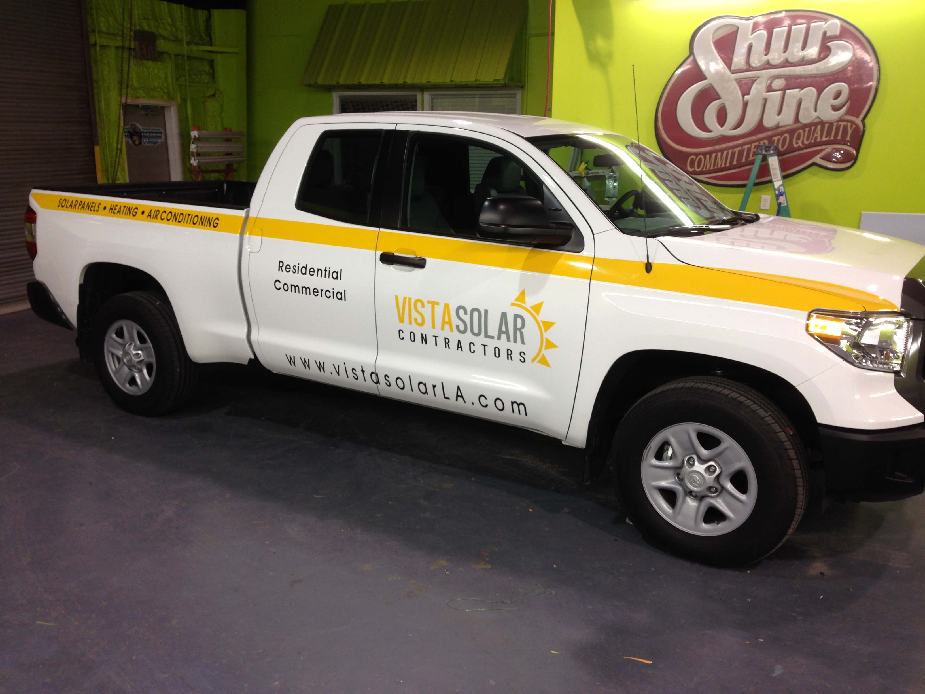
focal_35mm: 33
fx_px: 882
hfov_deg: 55.4
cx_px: 462
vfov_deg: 42.9
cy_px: 347
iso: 50
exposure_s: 1/40
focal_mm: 4.12
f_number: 2.4
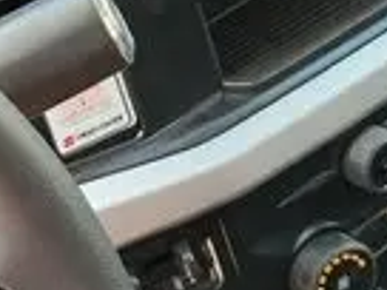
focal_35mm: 108
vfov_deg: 13.7
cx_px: 88
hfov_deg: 18.1
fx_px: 1207
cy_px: 117
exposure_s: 1/180
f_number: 1.8
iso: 64
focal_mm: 5.4
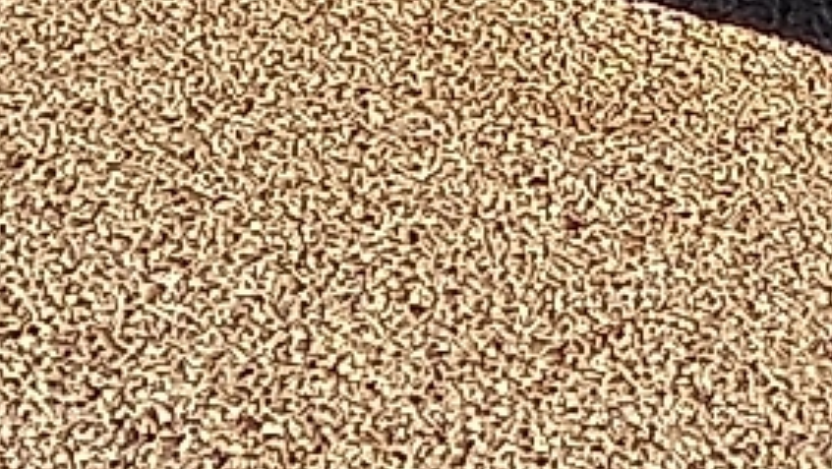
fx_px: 5452
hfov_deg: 8.7
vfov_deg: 4.6
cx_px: 879
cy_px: -1286
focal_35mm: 247
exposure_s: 1/1250
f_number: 1.8
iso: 25
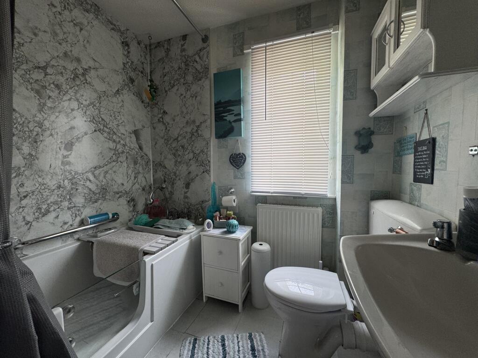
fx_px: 193
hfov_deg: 102.1
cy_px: 179
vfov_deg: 85.7
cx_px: 239
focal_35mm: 14
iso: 125
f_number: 2.2
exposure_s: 1/99
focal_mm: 2.22
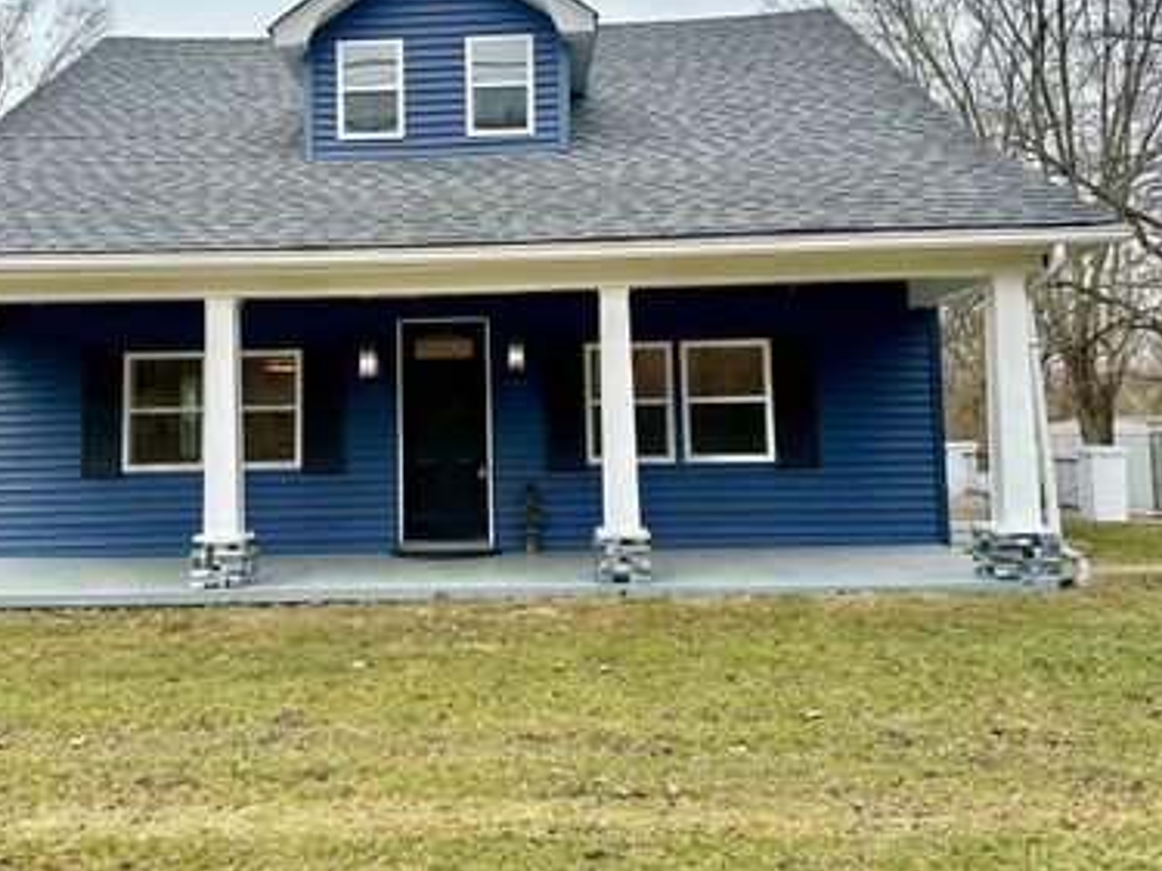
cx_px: 459
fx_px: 1074
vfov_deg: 43.9
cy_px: 346
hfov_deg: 56.4
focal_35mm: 32
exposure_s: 1/1412
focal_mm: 6.86
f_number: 1.78
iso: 80
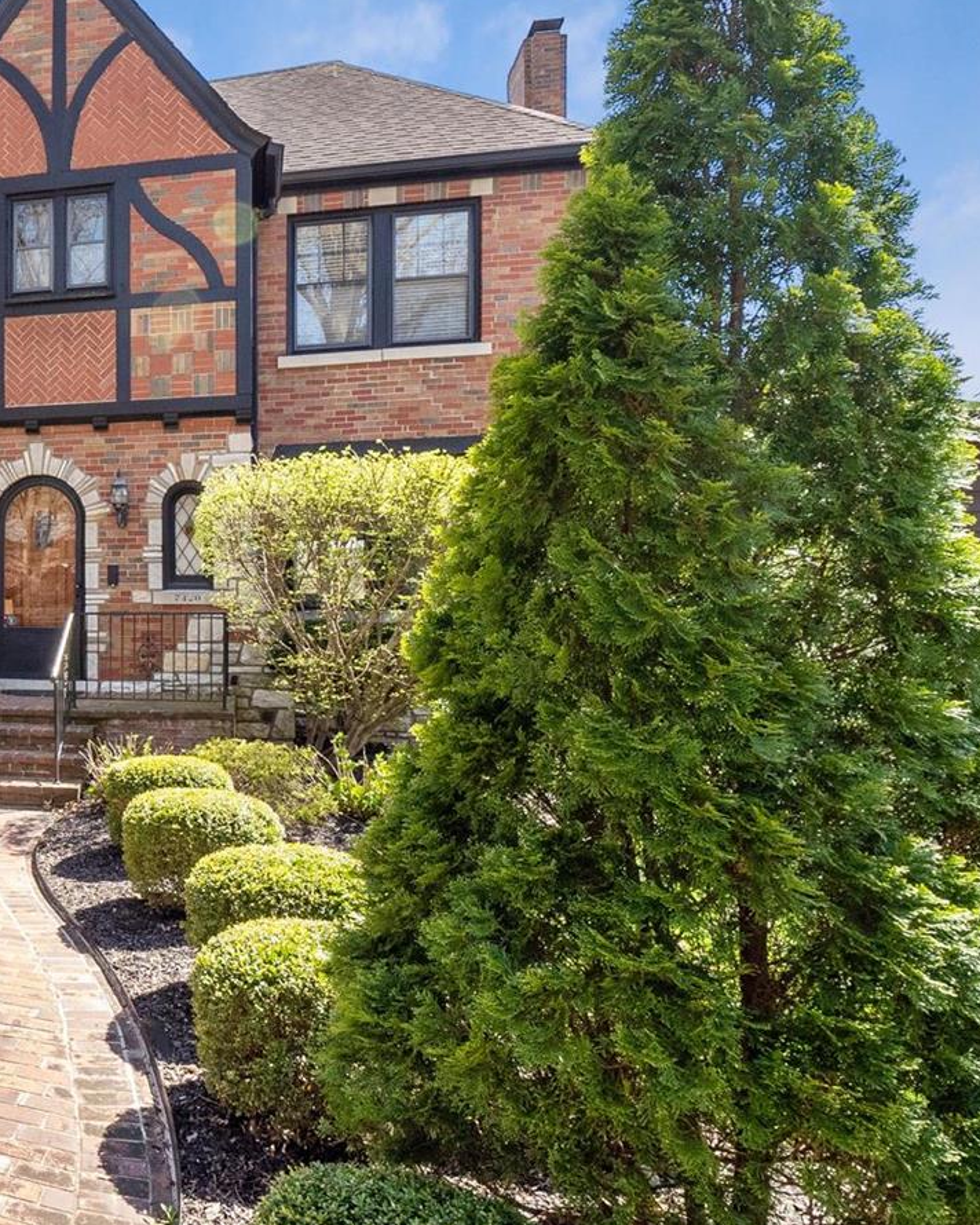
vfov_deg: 64.1
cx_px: -25
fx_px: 979
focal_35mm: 27
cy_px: 629
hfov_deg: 44.3
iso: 400
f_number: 7.1
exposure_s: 1/250
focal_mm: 8
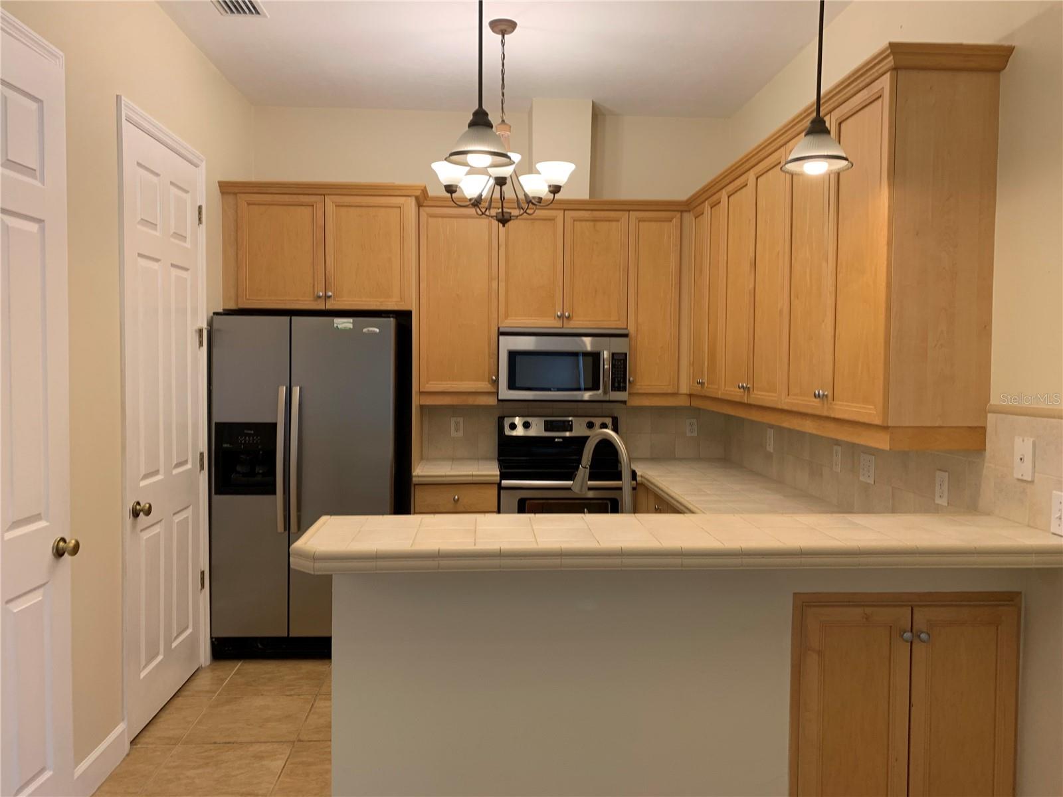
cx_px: 532
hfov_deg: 67.3
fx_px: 798
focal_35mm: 26
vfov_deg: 53.1
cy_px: 398
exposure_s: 1/60
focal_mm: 4.25
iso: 50
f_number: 1.8
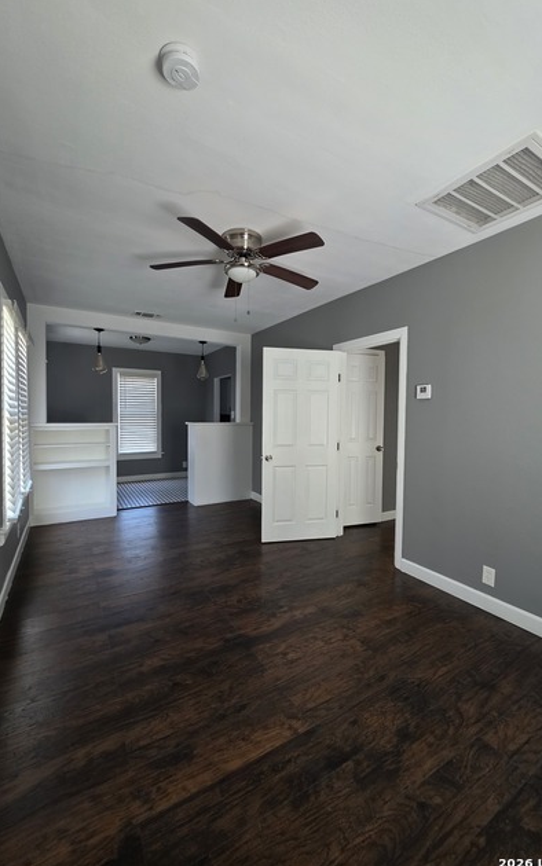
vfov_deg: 105.3
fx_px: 331
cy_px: 432
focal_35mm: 14
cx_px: 278
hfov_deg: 78.6
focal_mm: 2.2
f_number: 1.9
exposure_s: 1/120
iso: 200
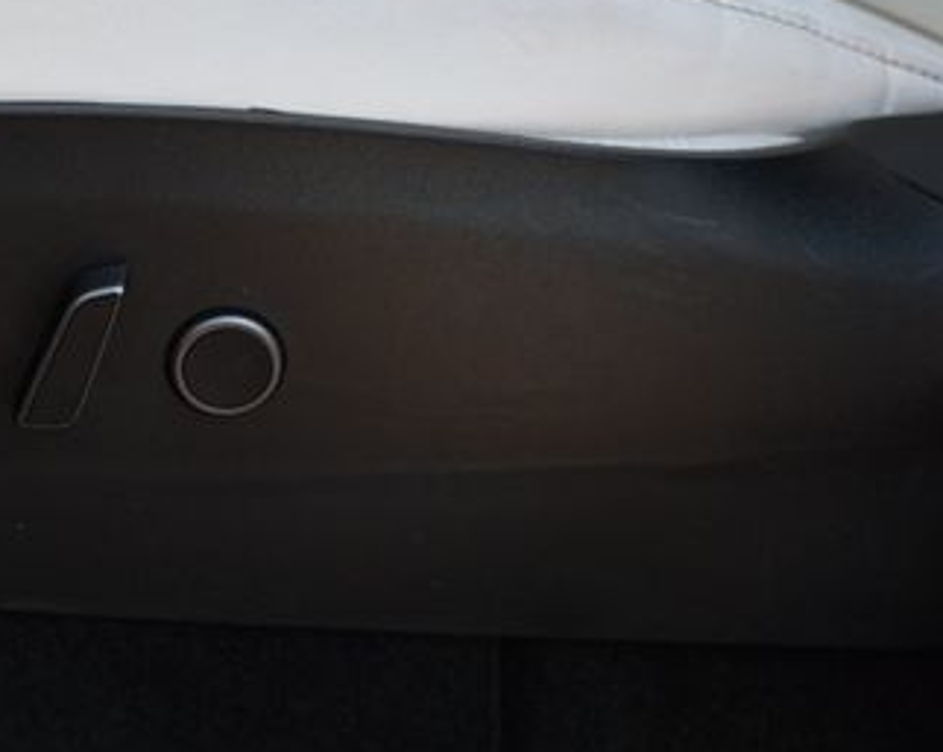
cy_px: 161
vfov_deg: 26.0
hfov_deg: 31.4
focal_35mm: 57
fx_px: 1601
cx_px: 102
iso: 200
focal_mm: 20.5
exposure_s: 1/250
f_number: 5
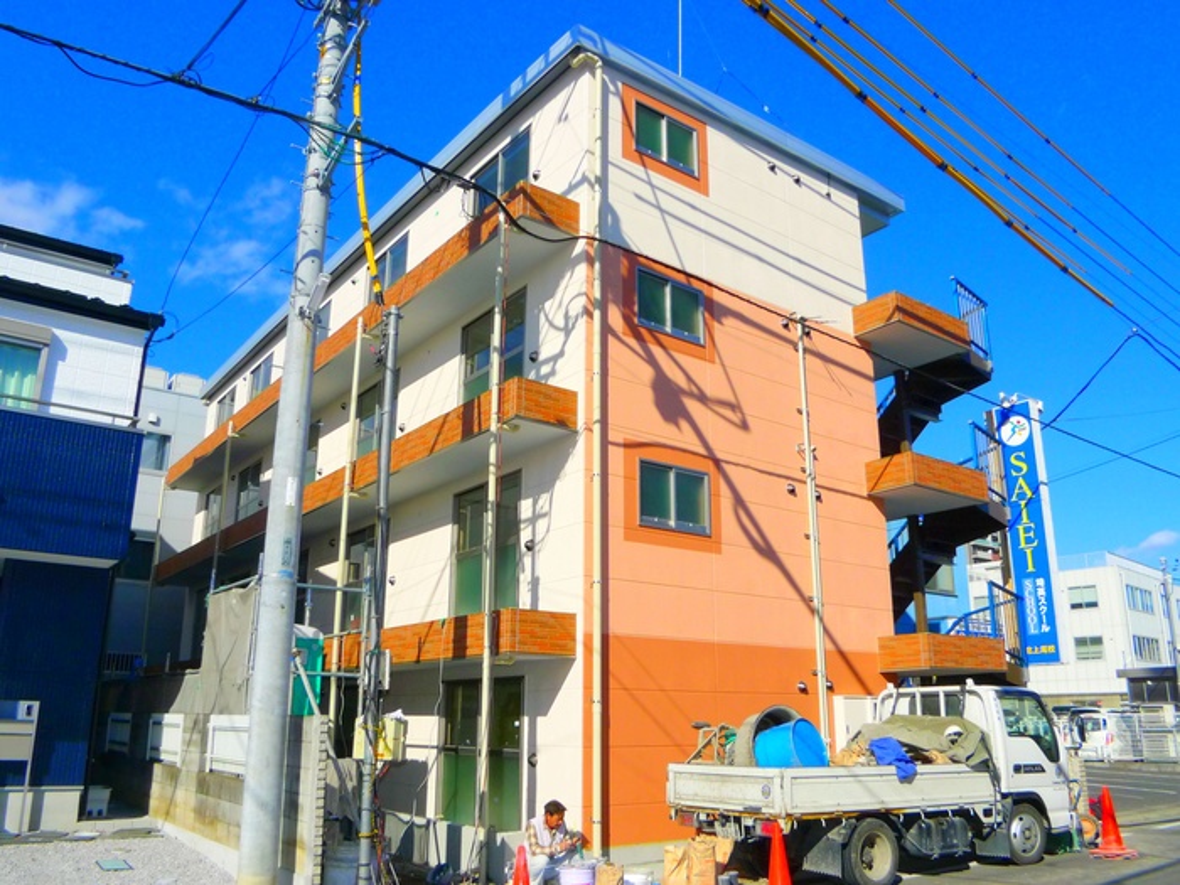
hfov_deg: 51.4
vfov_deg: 39.7
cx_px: 590
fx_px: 1227
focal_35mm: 36
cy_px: 442
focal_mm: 6.3
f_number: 5.6
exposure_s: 1/1000
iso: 100
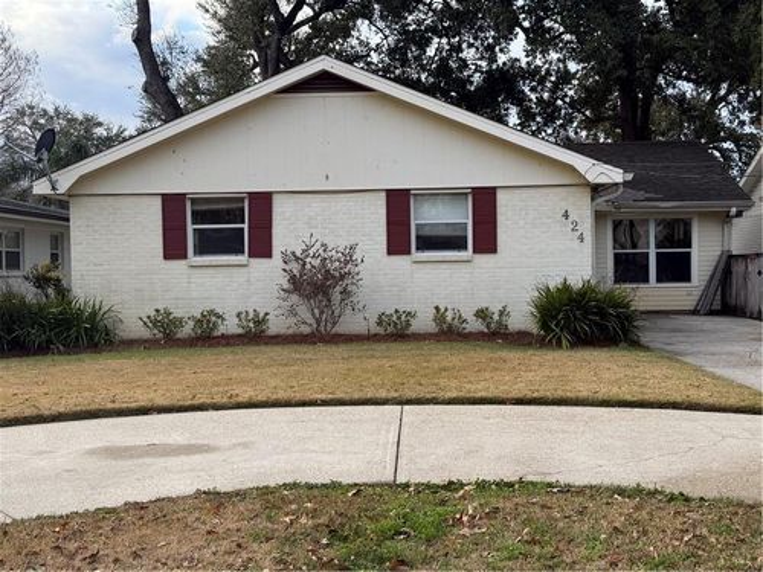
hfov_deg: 39.7
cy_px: 286
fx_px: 1058
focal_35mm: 48
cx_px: 382
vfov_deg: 30.3
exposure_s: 1/1242
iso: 80
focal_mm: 6.76
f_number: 1.78
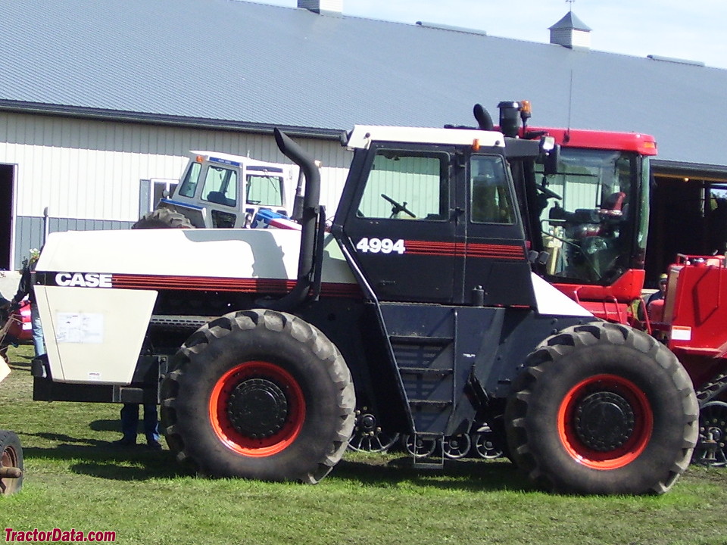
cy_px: 272
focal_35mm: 66
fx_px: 1386
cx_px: 364
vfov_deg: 22.3
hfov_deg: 29.4
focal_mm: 10.8
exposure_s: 1/750
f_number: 3.6
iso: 80
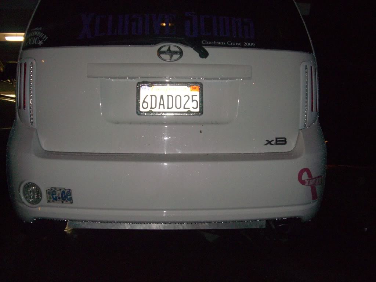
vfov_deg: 37.7
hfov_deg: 49.0
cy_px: 141
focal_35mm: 38
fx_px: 413
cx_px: 188
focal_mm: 7.9
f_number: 2.8
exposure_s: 1/60
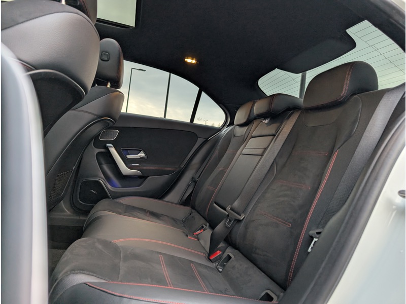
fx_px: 281
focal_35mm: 24
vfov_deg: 56.8
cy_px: 152
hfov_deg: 71.6
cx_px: 203
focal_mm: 6.9
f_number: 1.68
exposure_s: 1/144
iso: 245
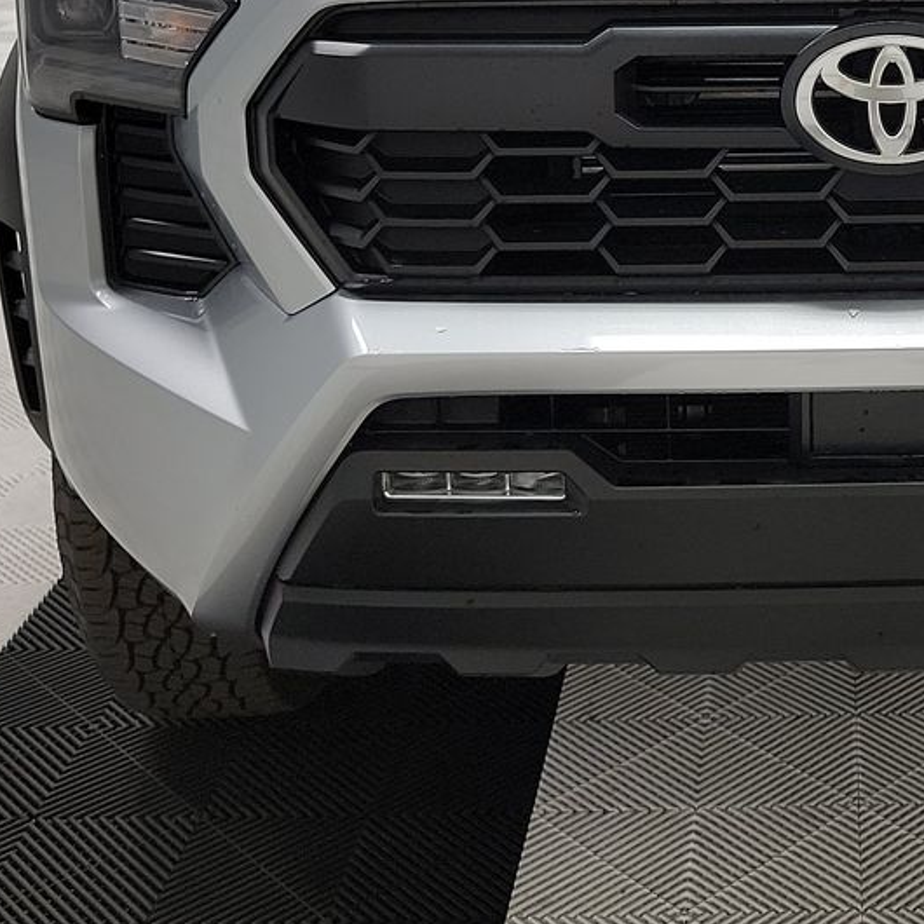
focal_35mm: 64
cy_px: 65
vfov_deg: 25.9
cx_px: 868
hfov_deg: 25.8
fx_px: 1933
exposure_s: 1/119
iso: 69
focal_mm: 6.7
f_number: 1.8
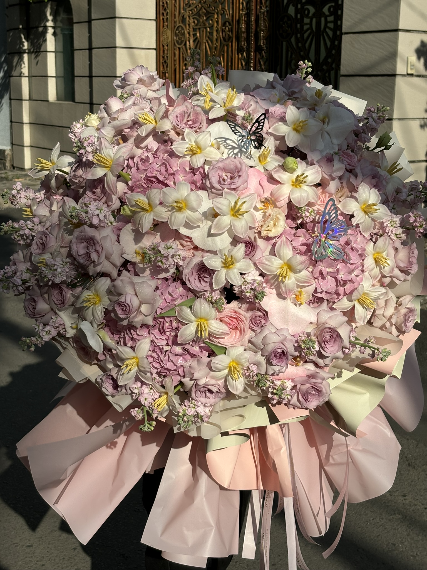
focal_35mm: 52
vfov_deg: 36.8
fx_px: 855
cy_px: 285
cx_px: 214
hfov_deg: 28.0
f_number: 1.6
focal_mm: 5.96
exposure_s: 1/6329
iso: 40
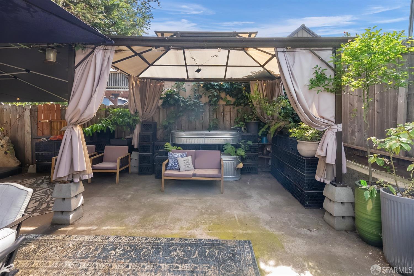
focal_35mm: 16
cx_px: 207
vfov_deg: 73.7
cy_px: 138
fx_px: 184
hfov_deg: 96.7
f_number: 8
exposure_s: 1/20
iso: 640
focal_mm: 16
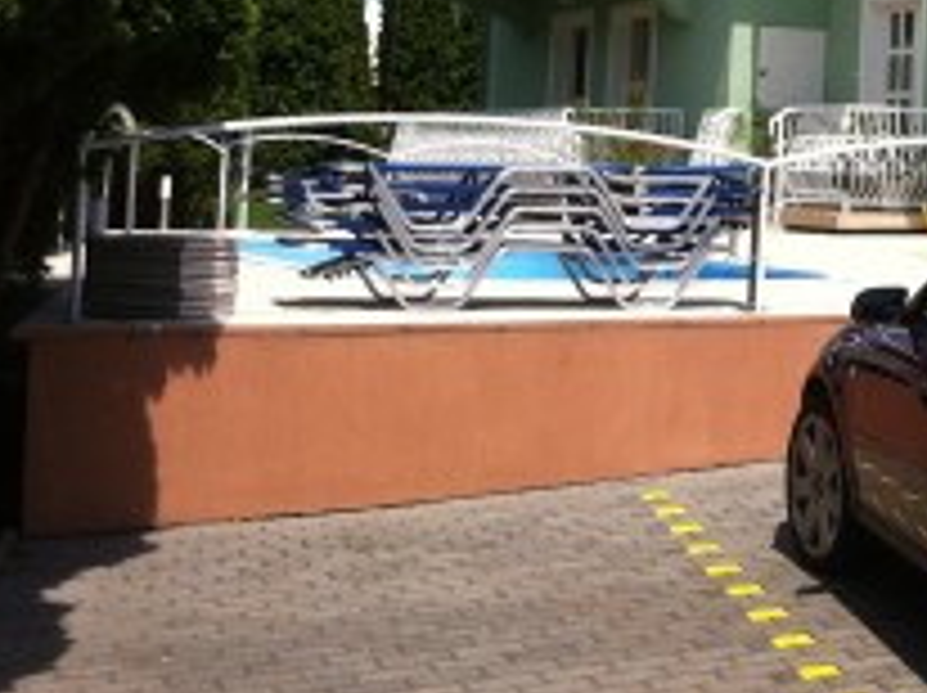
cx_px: 1186
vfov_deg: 15.9
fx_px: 2434
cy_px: 0
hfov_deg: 19.9
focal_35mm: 91
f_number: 2.8
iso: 80
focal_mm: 3.85
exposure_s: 1/1508
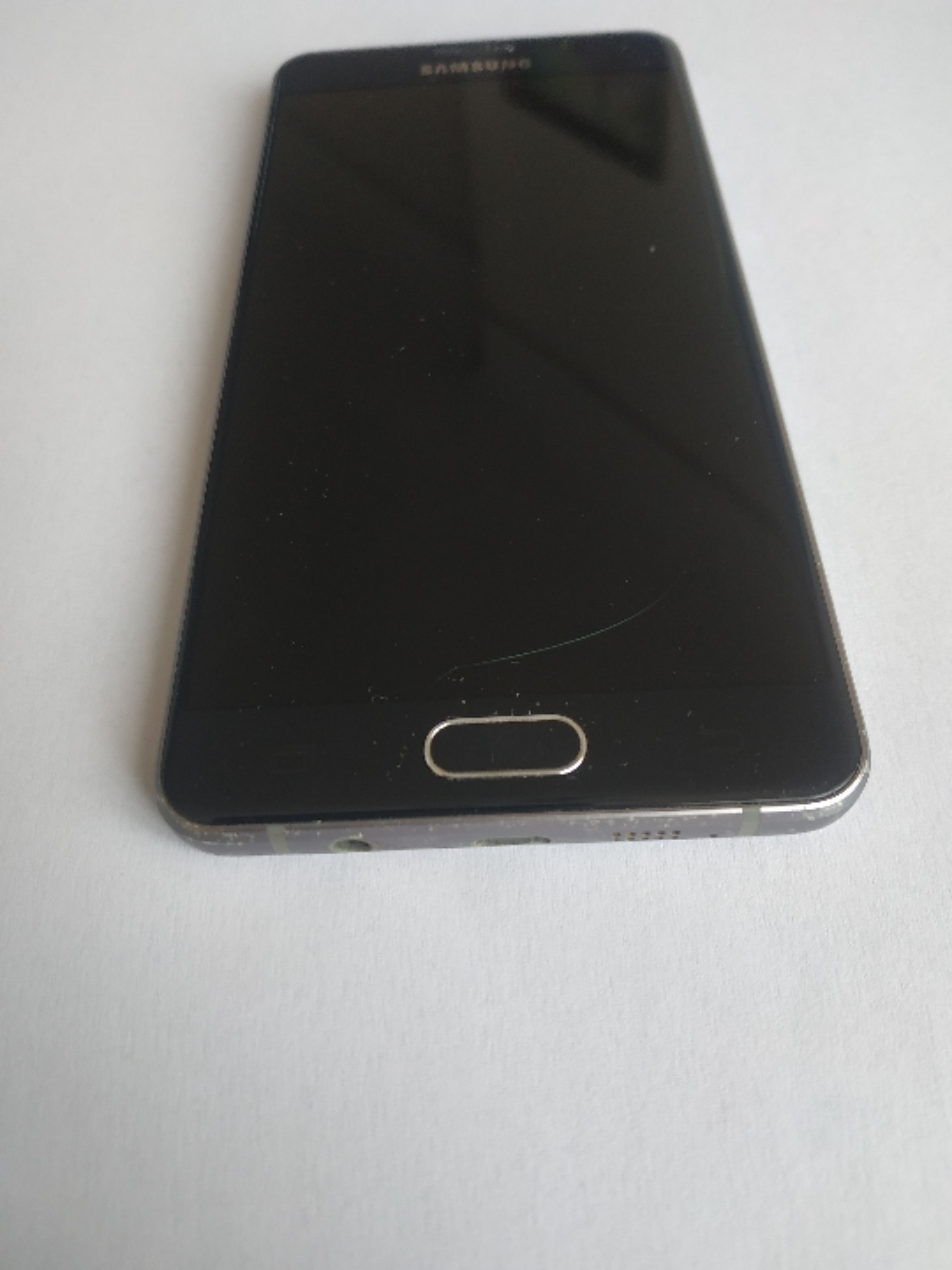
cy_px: 635
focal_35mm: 24
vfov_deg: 71.6
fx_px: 880
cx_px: 476
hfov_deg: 56.8
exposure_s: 1/50
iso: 125
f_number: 1.9
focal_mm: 3.94
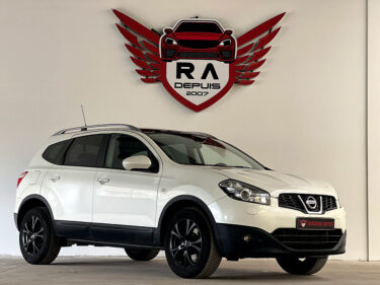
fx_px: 845
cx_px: 190
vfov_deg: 19.1
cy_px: 142
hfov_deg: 25.3
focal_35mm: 77
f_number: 2.8
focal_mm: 9
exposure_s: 1/76
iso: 250
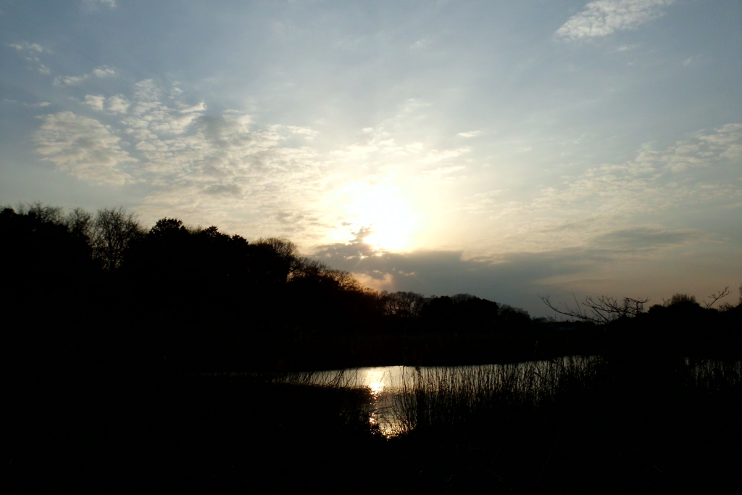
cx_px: 371
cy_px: 248
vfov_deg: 46.4
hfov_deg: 65.5
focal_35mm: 28
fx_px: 577
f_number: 4.5
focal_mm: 5
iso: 100
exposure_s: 1/1386
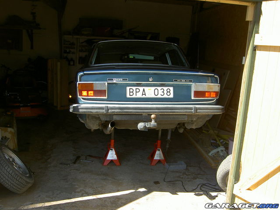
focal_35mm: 34
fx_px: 275
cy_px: 105
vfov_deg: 41.8
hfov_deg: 54.0
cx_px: 140
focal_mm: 5.6
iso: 50
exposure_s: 1/100
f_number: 4.7
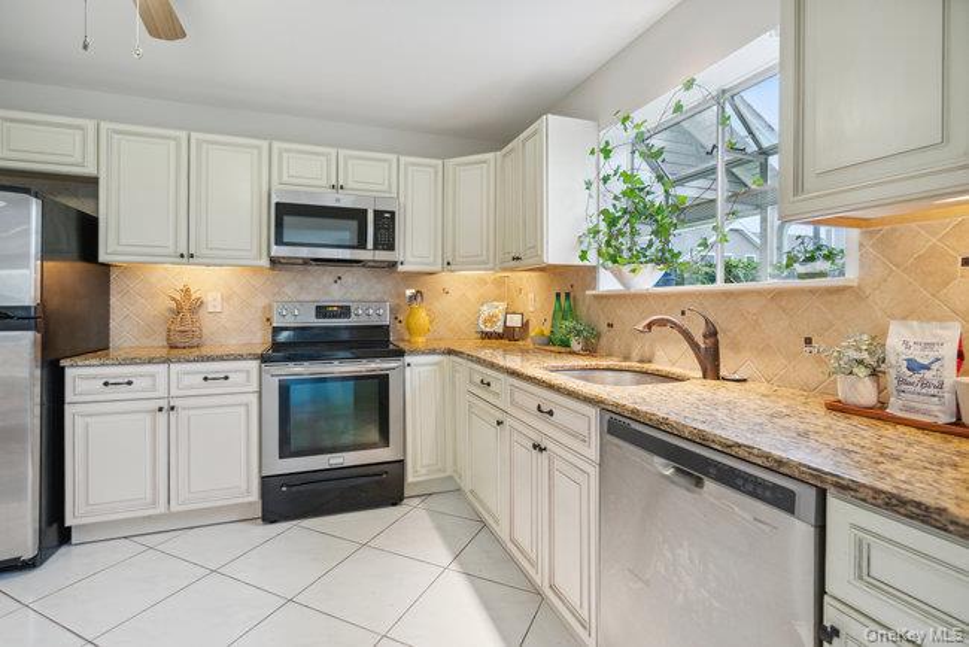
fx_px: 431
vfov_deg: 73.8
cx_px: 484
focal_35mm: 16
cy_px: 324
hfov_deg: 96.7
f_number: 5.6
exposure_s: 1/80
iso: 1000
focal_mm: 16
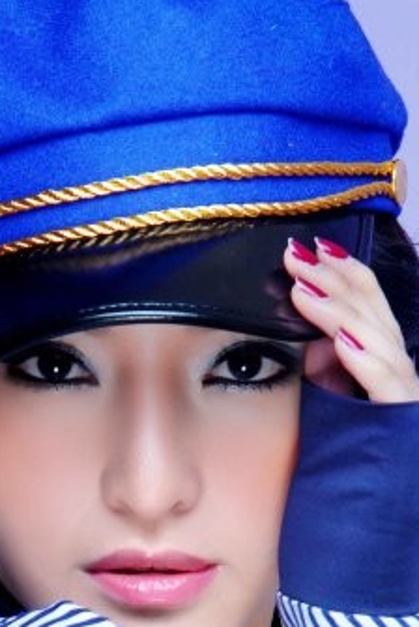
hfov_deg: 7.9
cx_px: 106
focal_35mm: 173
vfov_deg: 11.7
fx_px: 3014
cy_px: 634
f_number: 8
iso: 100
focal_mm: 56
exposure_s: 1/80
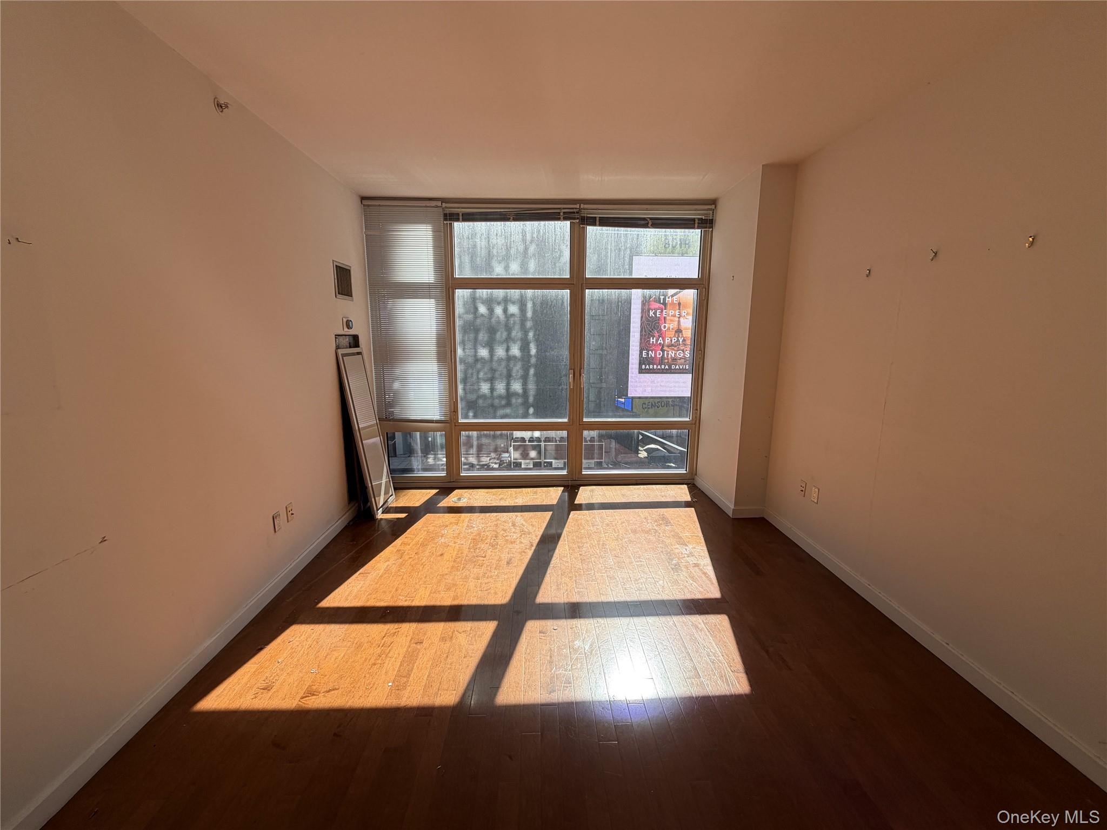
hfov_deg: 102.1
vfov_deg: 85.7
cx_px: 554
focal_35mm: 14
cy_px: 415
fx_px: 448
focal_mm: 2.22
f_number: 2.2
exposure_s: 1/240
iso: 40
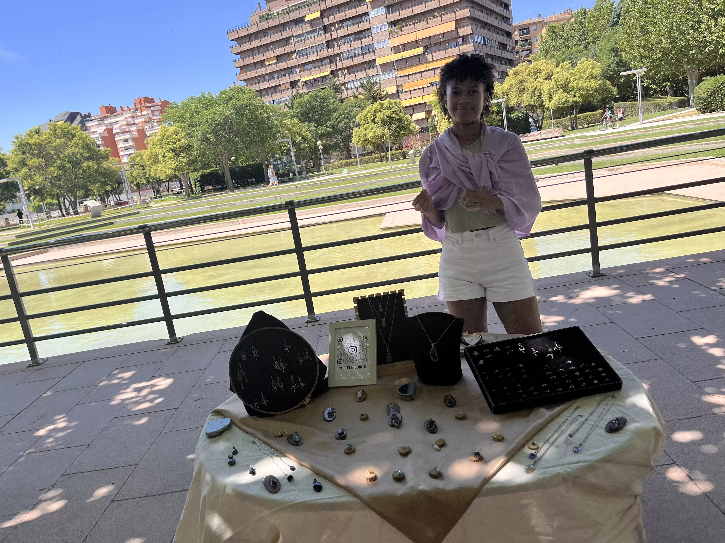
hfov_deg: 67.3
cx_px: 362
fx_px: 545
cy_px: 272
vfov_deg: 53.1
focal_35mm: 26
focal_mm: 5.1
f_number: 1.6
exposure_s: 1/1672
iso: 50
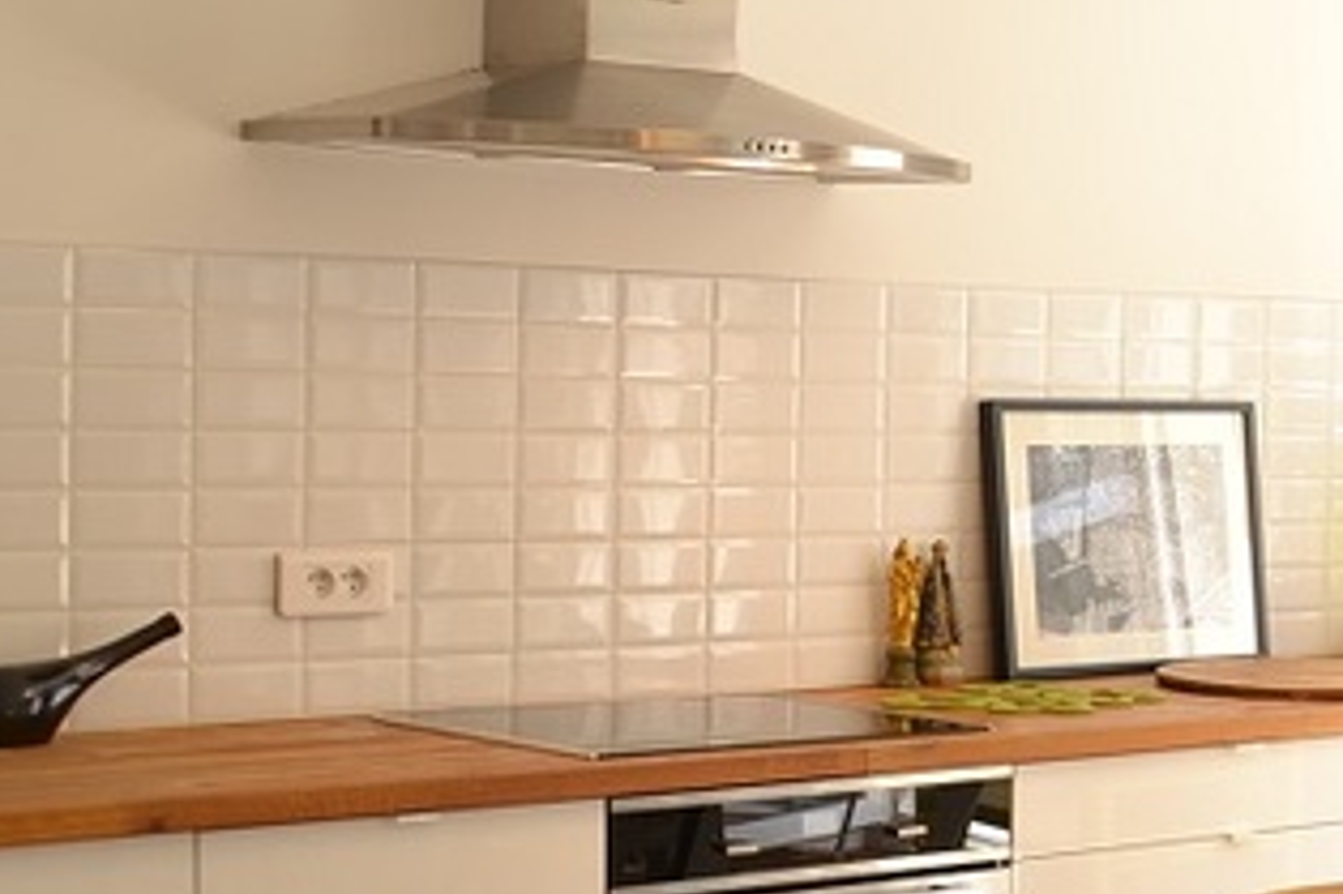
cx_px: 2014
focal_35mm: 86
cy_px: 464
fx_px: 3206
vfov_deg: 15.9
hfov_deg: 20.3
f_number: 3.5
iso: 100
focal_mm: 18
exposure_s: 1/15
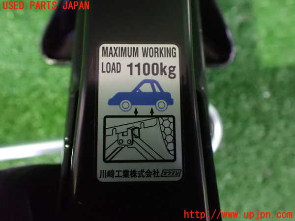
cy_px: 110
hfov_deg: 60.0
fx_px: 256
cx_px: 148
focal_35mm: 30
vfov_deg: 46.8
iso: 1600
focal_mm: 5.4
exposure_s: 1/30
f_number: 2.3
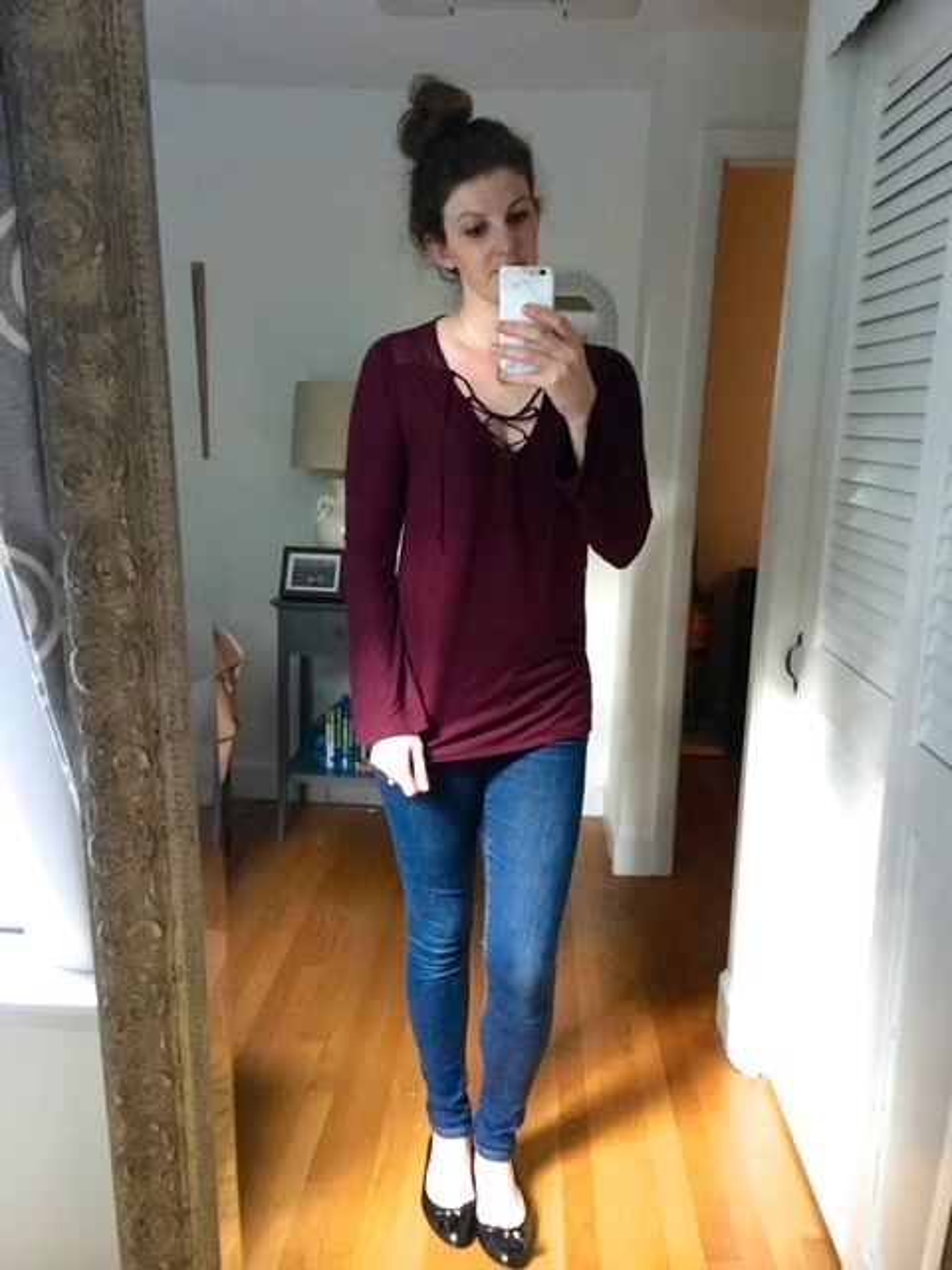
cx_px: 476
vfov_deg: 61.7
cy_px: 635
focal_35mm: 29
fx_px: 1063
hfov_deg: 48.2
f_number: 2.2
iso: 250
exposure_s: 1/15
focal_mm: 4.15
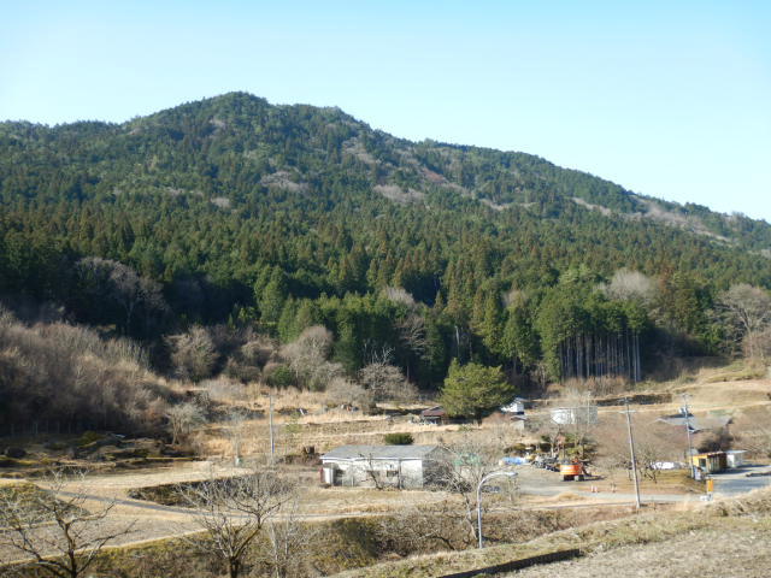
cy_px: 289
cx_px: 386
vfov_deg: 30.3
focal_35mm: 48
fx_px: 1069
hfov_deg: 39.7
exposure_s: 1/320
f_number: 4.3
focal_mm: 8.5
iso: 125
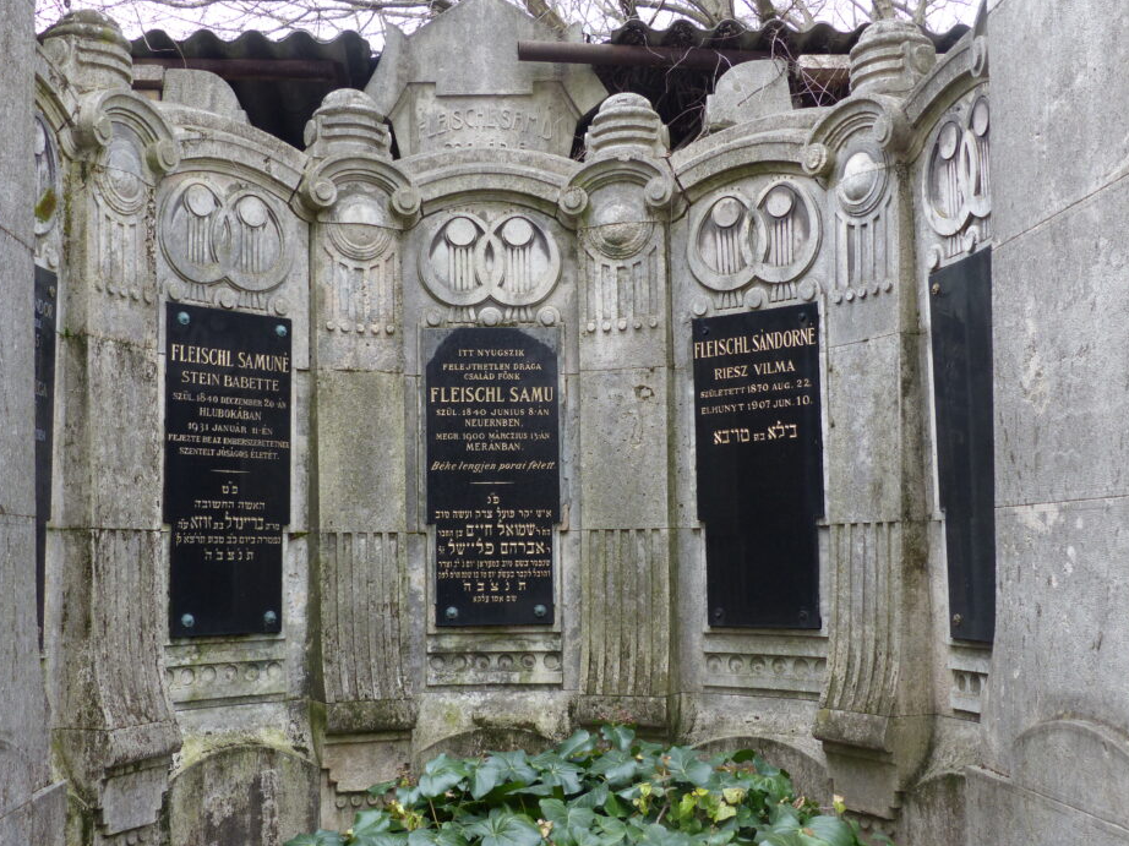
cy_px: 416
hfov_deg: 46.8
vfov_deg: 35.9
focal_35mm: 40
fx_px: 1304
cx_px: 514
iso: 100
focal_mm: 6.4
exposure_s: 1/160
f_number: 2.8
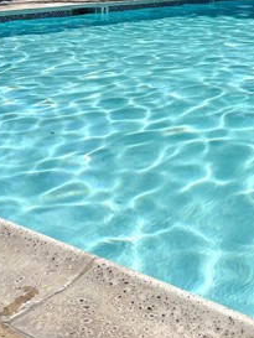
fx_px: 596
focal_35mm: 61
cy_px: -2
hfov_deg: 23.2
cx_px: 243
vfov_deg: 29.5
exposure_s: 1/6993
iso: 50
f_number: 1.6
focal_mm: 5.96
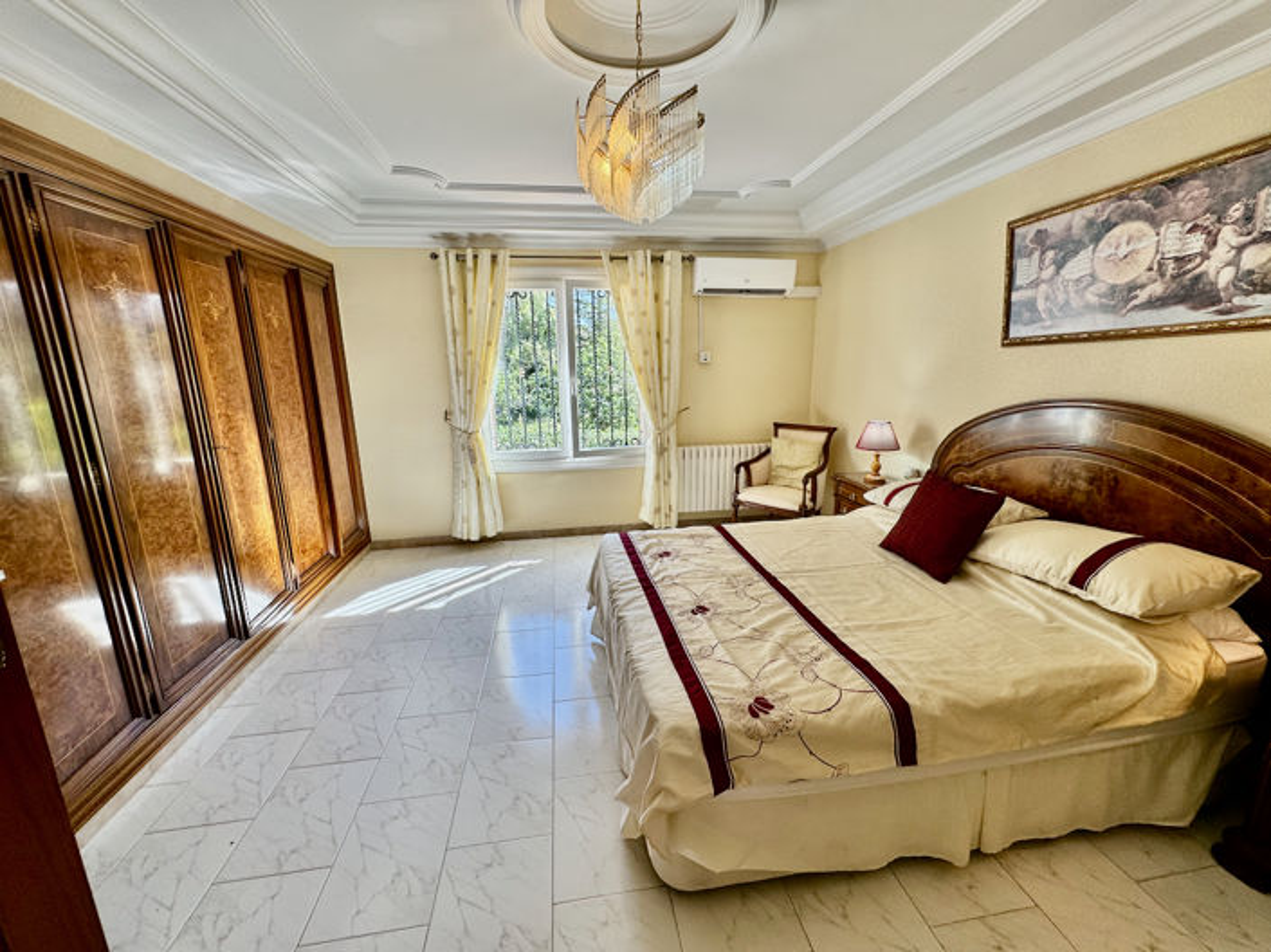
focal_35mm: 14
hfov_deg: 102.1
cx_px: 636
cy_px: 476
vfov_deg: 85.6
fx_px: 514
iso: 40
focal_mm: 2.22
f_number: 2.2
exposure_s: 1/135
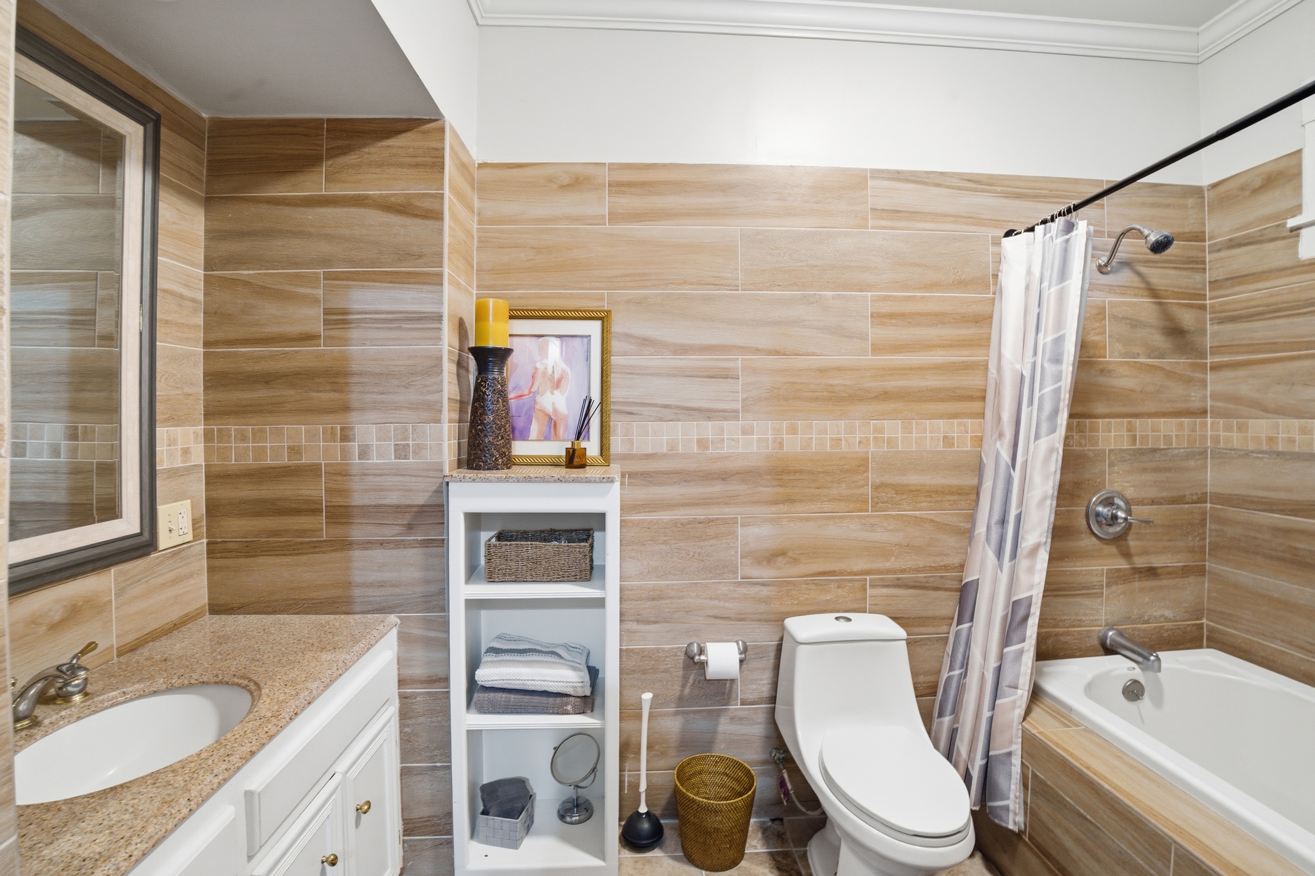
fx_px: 584
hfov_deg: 96.7
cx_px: 658
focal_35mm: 16
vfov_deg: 73.7
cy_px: 438
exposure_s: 1/25
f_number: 9
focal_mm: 16
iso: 1000
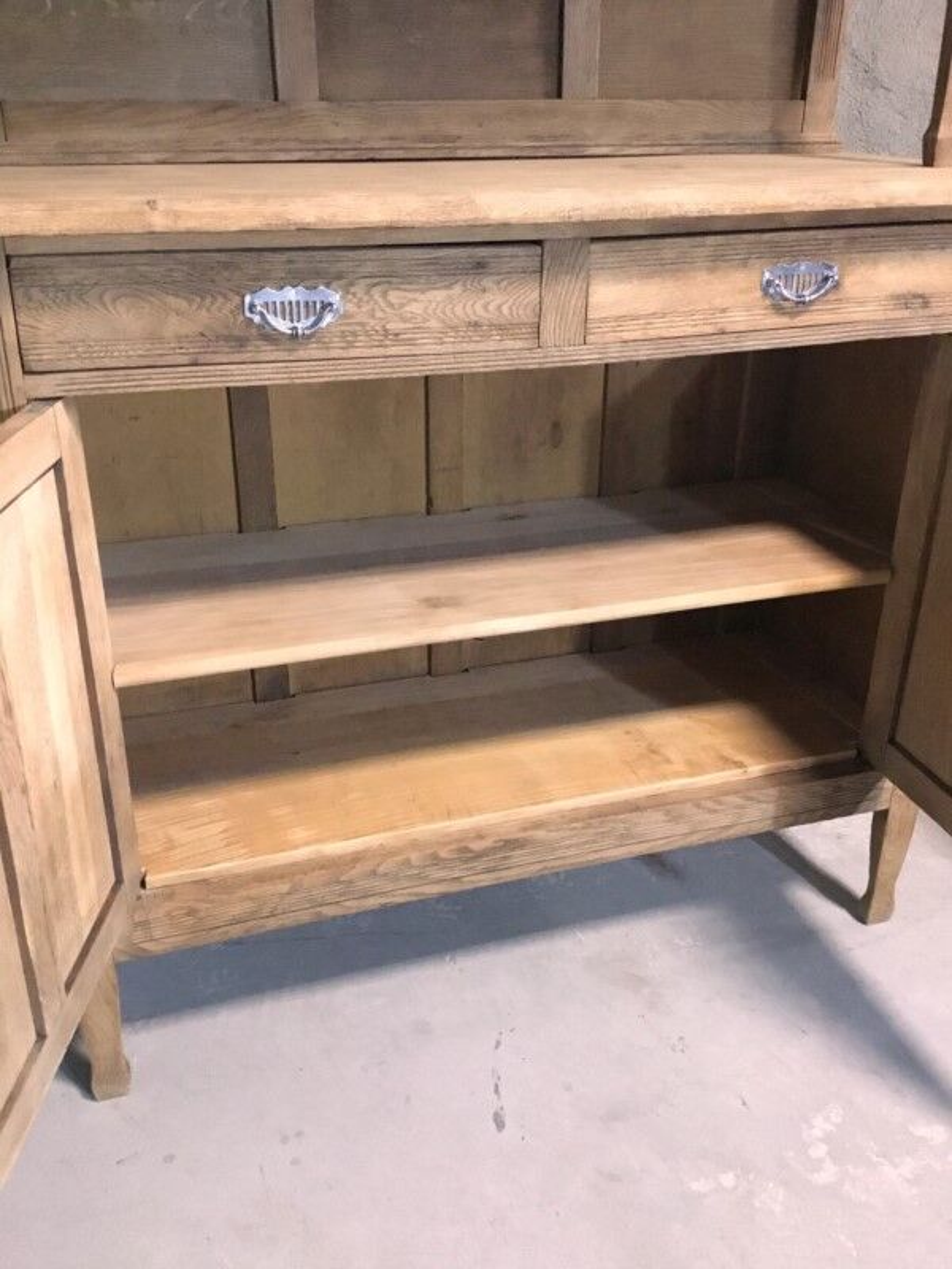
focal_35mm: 31
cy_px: 634
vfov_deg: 58.4
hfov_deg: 45.4
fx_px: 1137
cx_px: 476
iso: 400
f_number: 2.4
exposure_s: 1/17
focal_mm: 3.3
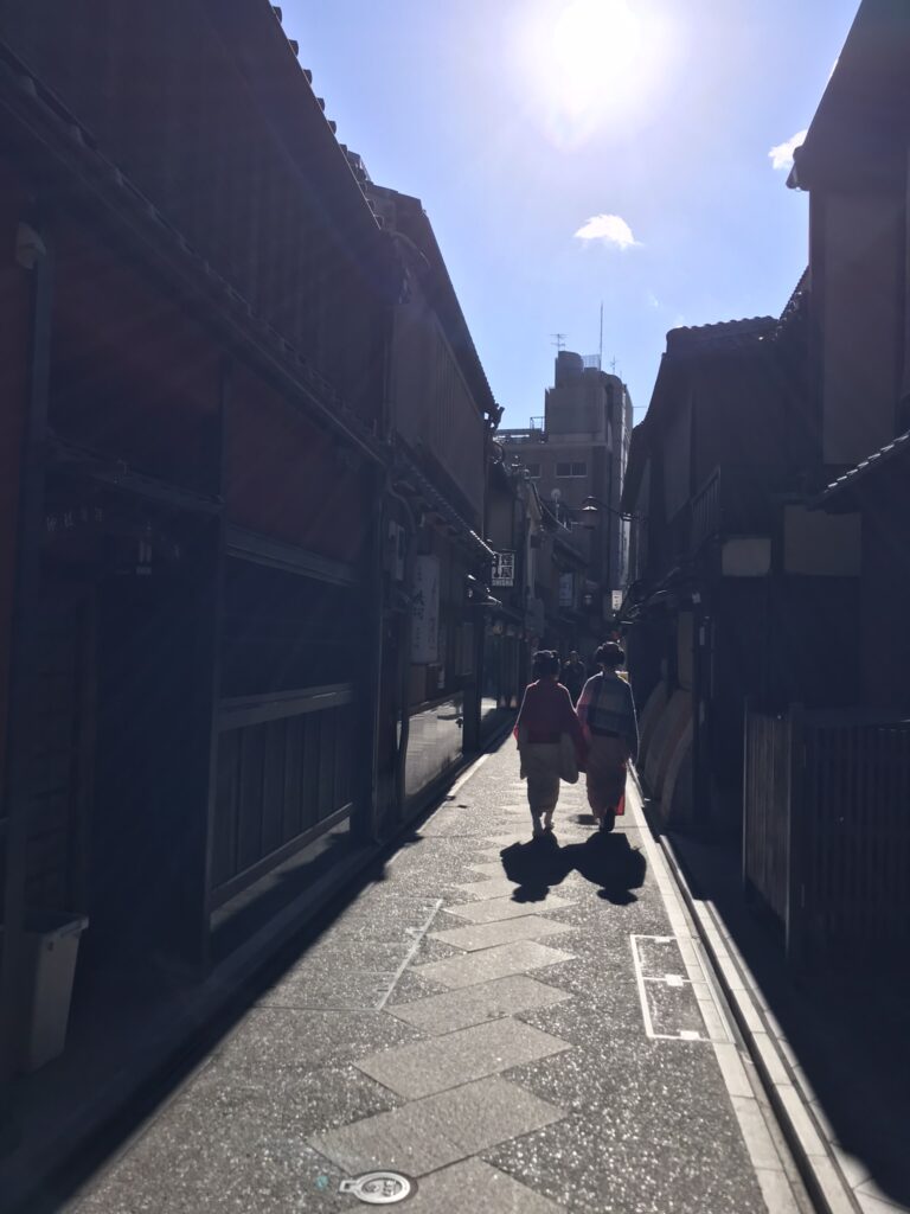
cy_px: 607
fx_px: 981
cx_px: 455
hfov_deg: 49.7
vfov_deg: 63.4
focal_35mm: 28
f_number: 1.8
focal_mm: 3.99
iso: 20
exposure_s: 1/3425
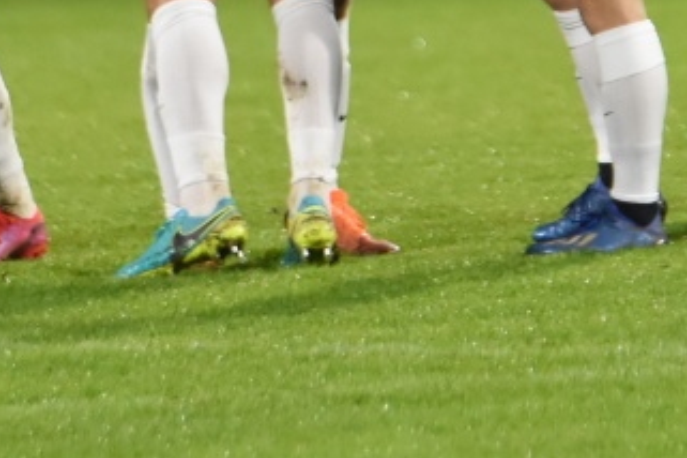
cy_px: -355
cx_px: 315
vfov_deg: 1.1
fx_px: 23420
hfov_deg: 1.7
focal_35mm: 1227
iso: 1600
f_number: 2.8
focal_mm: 175
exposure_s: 1/320
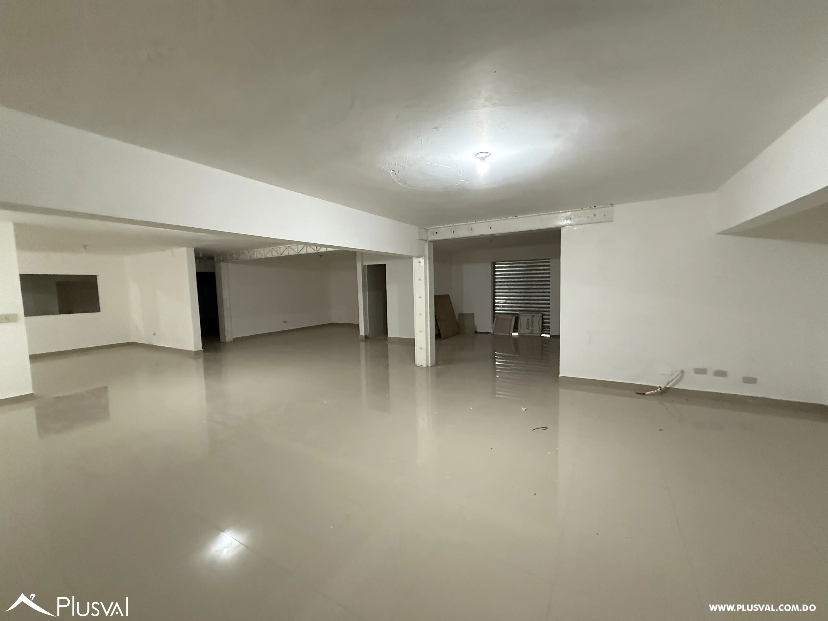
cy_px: 310
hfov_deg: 102.1
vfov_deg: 85.7
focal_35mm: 14
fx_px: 335
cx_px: 414
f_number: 2.2
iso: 800
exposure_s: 1/60
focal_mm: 2.22
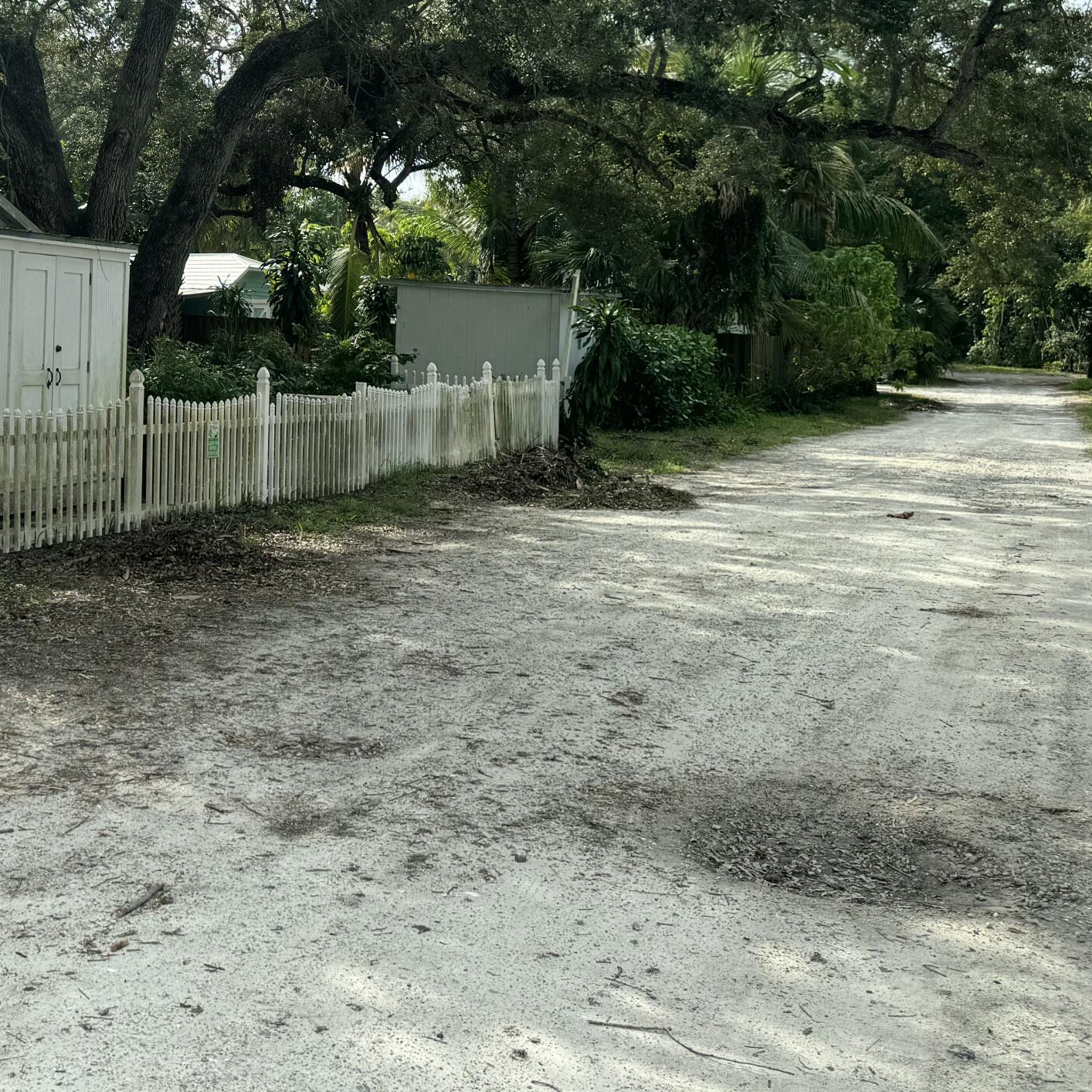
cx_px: 148
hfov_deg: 35.7
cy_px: 283
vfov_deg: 36.7
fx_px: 1606
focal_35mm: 45
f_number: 1.78
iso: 80
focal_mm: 6.76
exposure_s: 1/1597
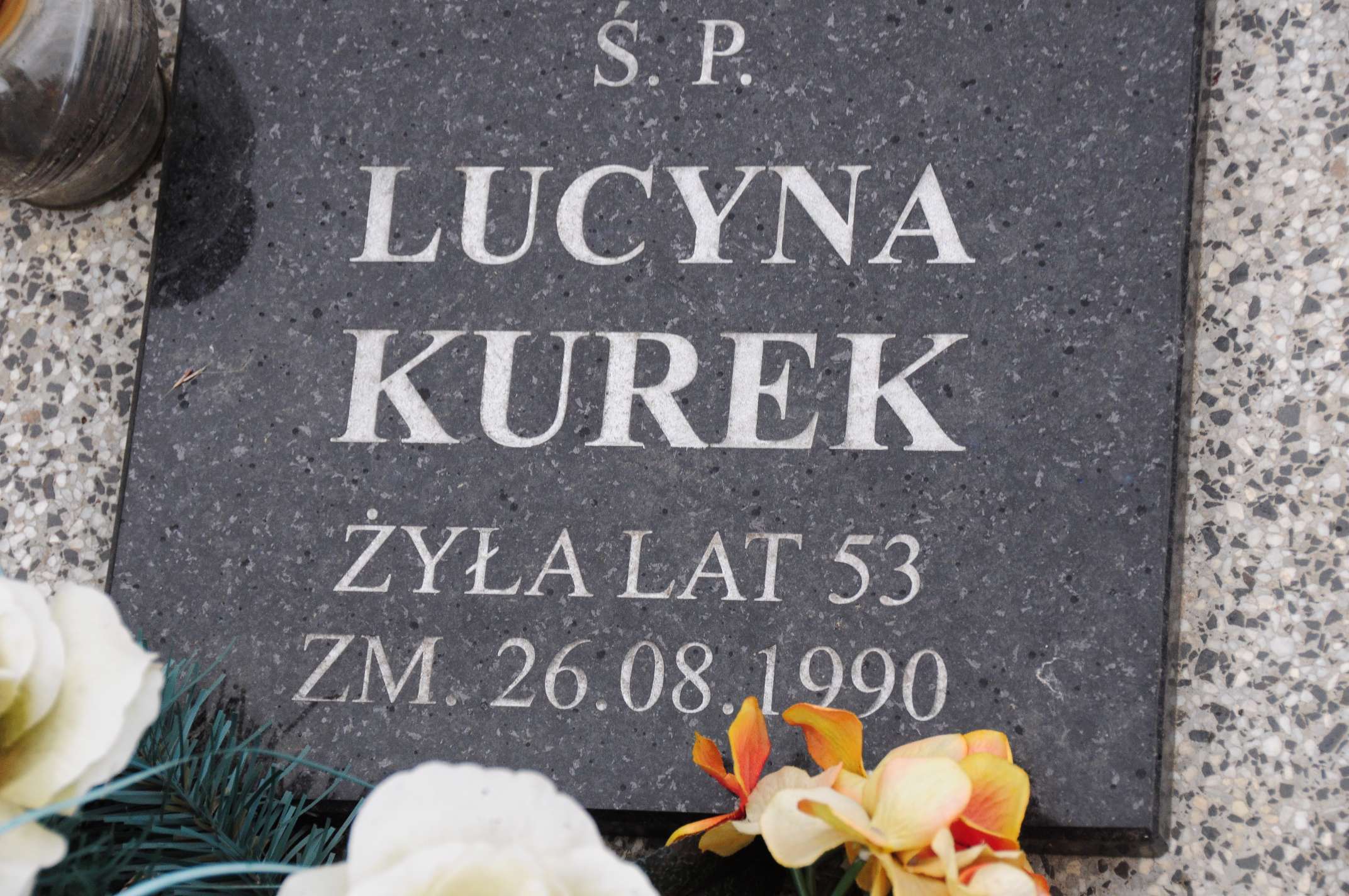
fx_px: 4210
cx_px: 674
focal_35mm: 112
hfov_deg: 18.2
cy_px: 448
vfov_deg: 12.1
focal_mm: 75
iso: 640
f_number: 7.1
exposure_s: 1/250
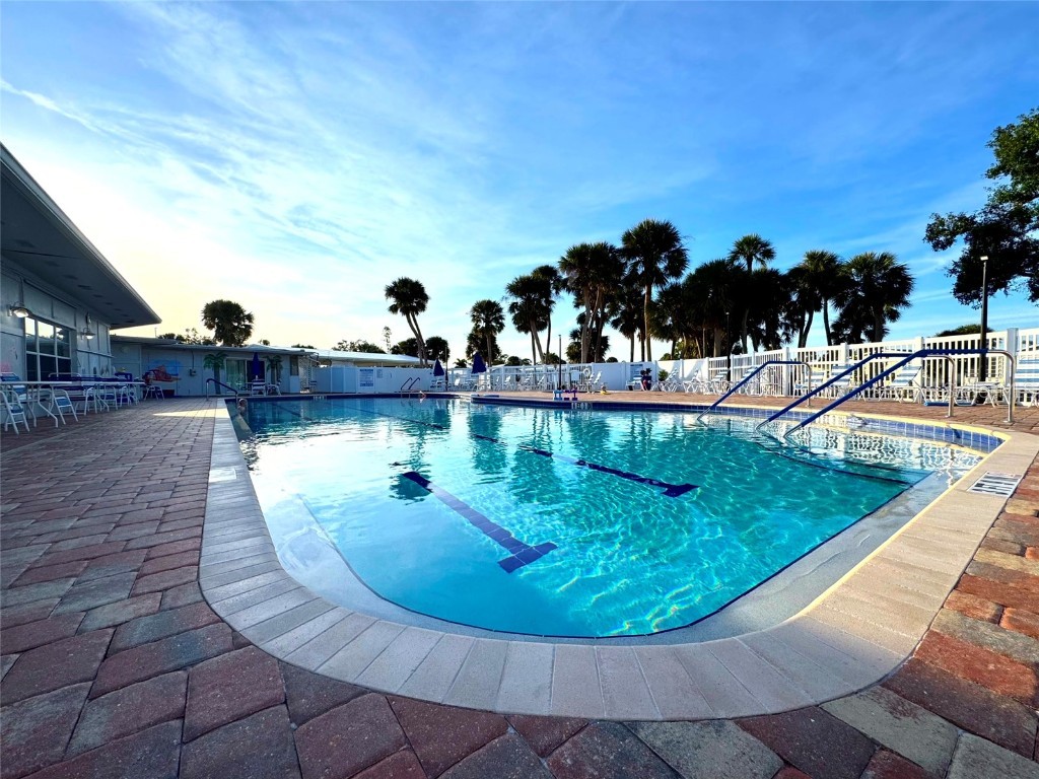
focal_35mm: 14
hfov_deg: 102.1
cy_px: 390
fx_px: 420
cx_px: 520
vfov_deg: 85.7
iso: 50
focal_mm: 2.22
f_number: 2.2
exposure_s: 1/2083
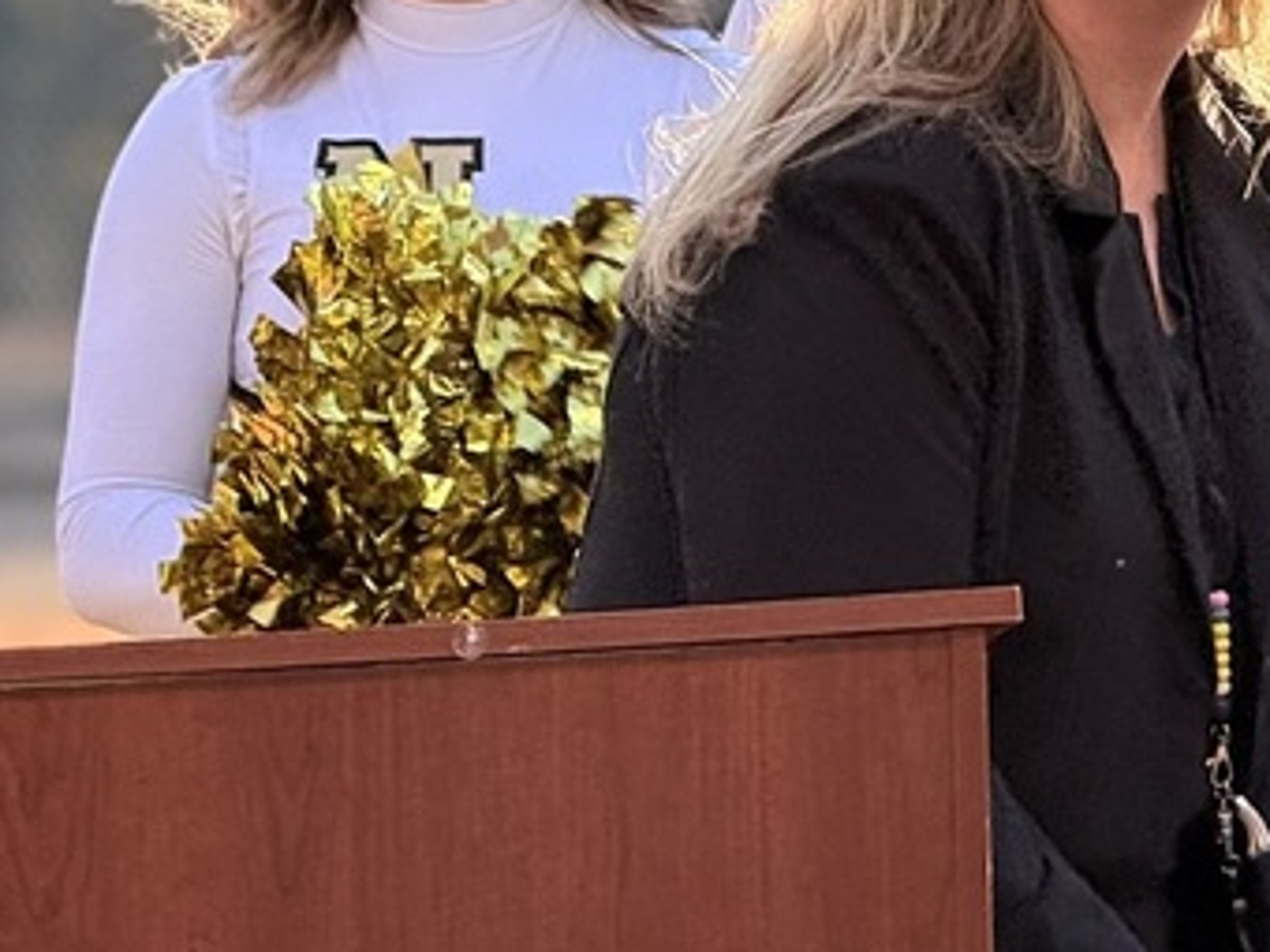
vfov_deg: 5.3
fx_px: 10346
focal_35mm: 282
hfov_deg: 7.0
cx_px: 1378
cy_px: 179
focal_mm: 15.66
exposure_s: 1/174
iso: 64
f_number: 2.8
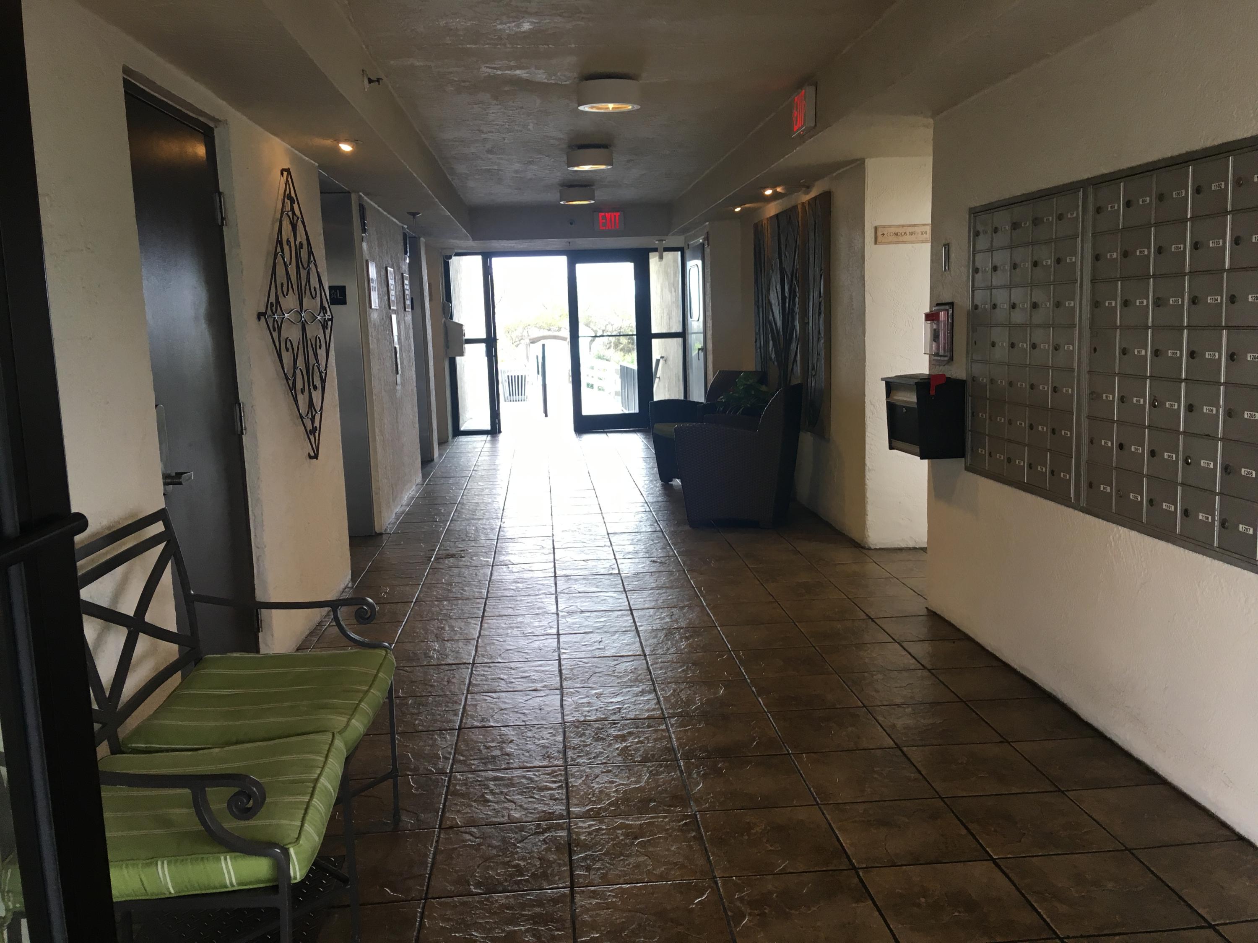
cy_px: 472
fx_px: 1054
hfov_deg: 61.7
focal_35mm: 29
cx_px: 629
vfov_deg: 48.2
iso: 32
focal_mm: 4.15
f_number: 2.2
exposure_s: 1/40
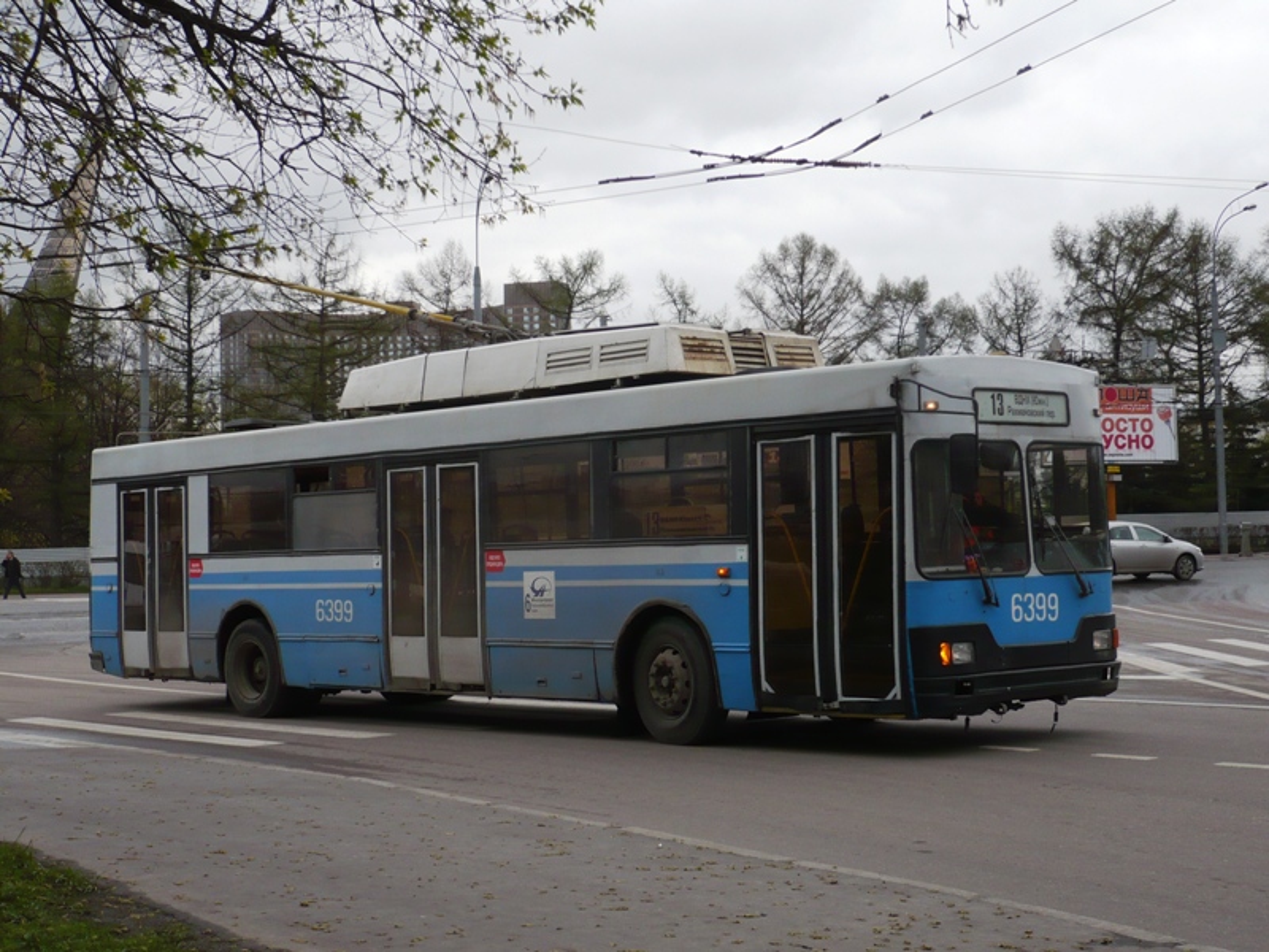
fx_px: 2016
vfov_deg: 26.6
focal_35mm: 55
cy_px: 476
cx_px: 634
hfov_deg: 34.9
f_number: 3.5
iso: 100
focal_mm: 9.1
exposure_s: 1/500
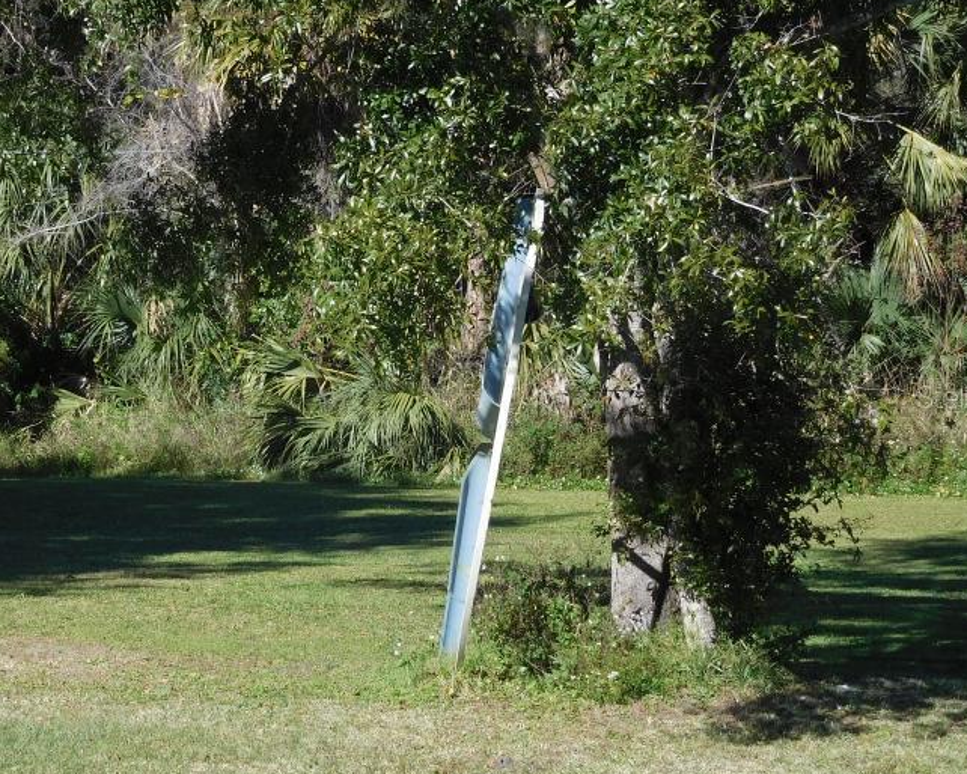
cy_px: 396
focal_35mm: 109
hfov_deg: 17.5
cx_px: 288
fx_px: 3120
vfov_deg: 14.1
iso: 125
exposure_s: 1/640
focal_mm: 12.5
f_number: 4.5
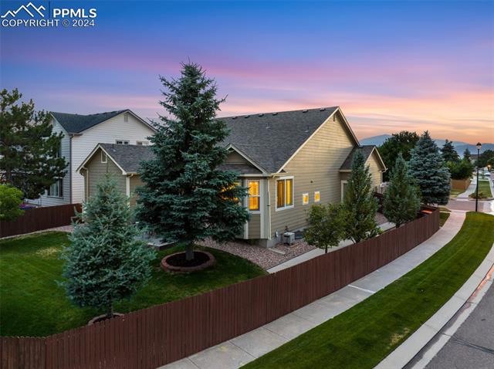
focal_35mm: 24
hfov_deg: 71.7
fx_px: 342
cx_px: 247
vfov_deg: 56.7
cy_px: 184
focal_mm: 12.29
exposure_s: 1/1.25
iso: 200
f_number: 7.1
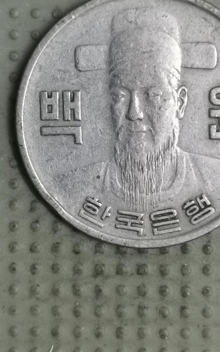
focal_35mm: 89
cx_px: 125
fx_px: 854
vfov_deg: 23.3
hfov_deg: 14.7
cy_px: 141
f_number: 1.8
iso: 500
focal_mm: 4.75
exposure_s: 1/25.7
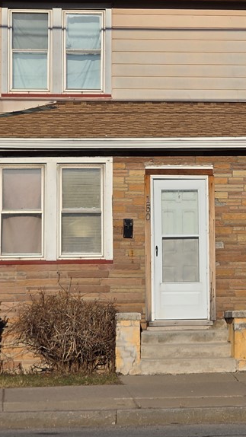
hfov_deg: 9.0
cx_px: 239
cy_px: 158
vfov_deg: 16.0
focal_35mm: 134
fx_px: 1553
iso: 50
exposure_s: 1/5019
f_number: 2.4
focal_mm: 7.9
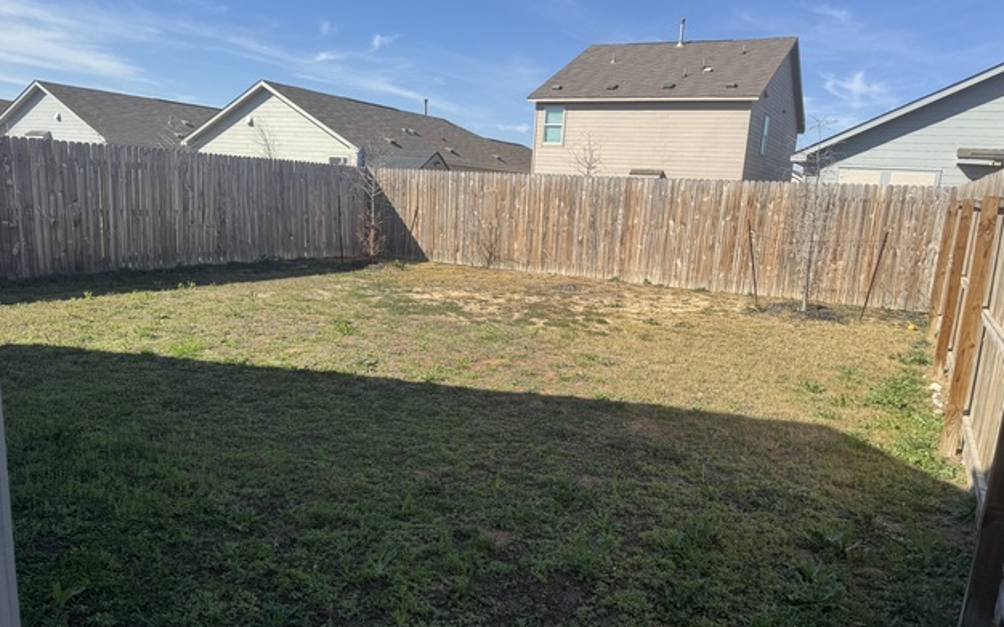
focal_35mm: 26
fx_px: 711
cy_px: 343
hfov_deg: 70.4
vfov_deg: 47.5
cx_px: 502
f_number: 1.78
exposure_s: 1/3247
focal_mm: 6.76
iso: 80
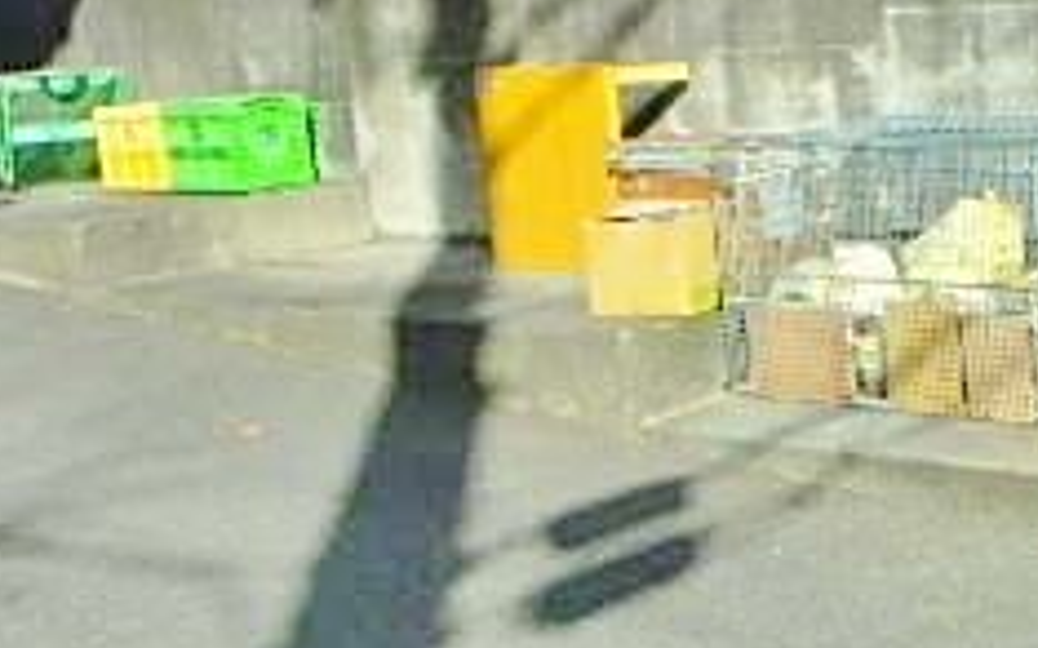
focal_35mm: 61
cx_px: 1242
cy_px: 275
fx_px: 1725
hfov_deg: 29.0
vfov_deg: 21.3
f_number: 6
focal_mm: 3.7
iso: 125
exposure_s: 1/500
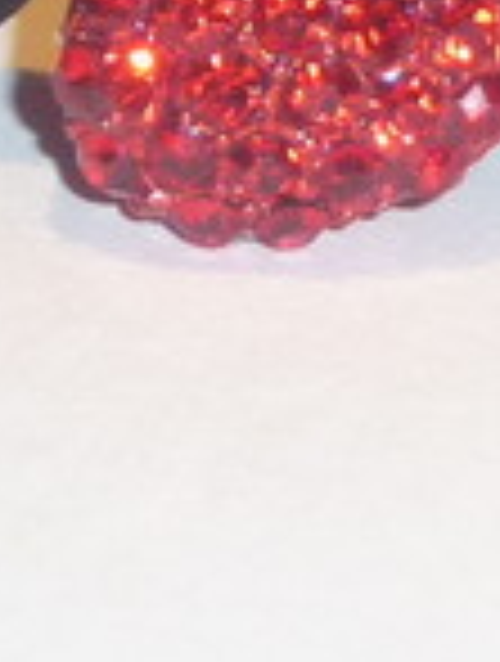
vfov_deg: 4.3
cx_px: 234
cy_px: -324
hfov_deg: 3.3
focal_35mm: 456
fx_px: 8744
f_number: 4.5
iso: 100
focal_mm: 11.3
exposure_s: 1/30
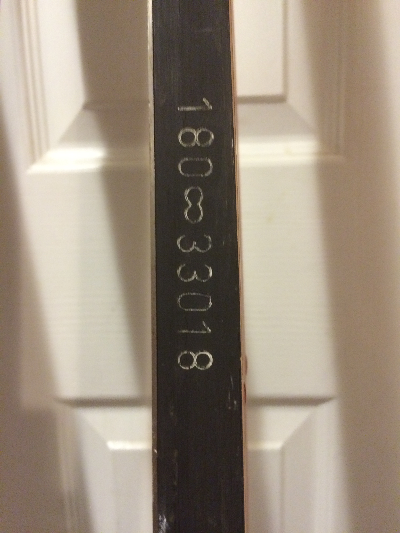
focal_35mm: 29
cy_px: 266
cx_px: 200
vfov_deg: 61.7
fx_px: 447
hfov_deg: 48.2
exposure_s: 1/15
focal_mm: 4.15
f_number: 2.2
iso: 400
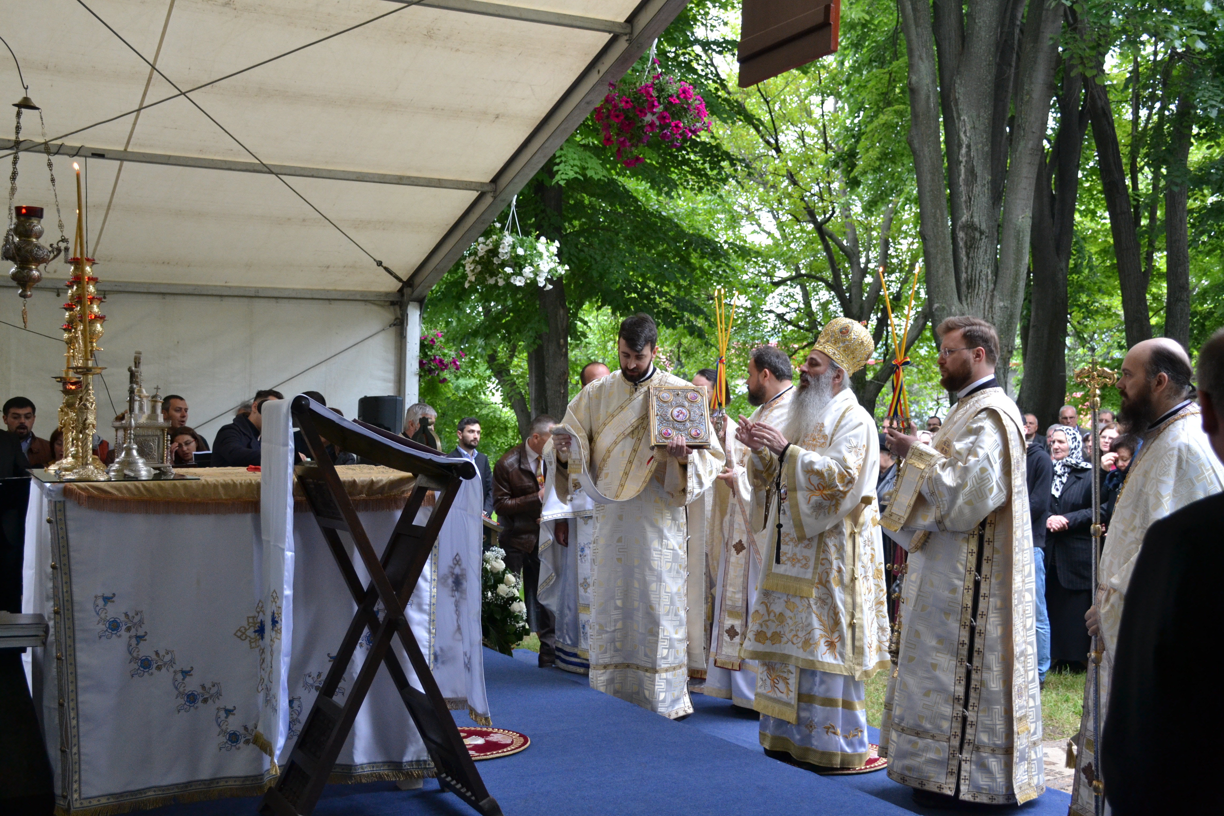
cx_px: 612
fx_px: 1377
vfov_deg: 33.0
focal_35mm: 40
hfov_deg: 47.9
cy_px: 408
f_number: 5.6
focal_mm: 27
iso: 800
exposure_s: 1/160
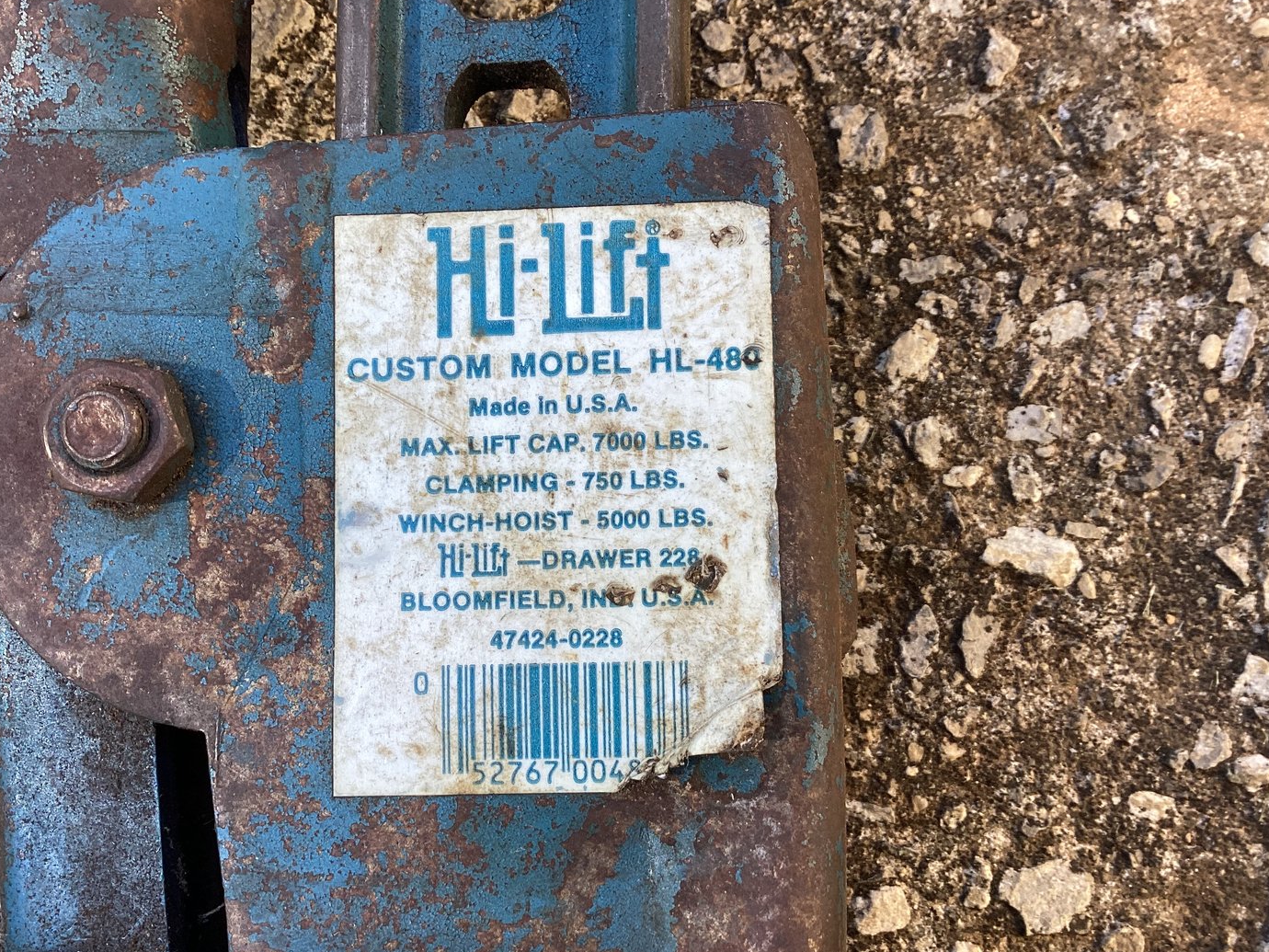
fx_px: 1246
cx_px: 585
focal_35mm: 34
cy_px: 509
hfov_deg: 53.9
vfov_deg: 41.8
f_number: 2.4
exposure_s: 1/171
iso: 25
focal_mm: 3.3
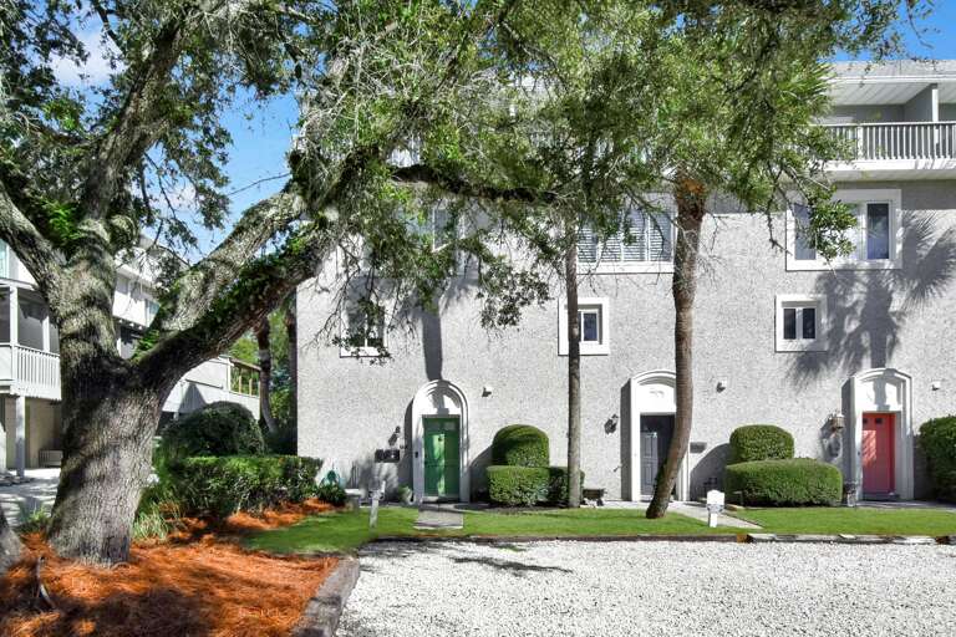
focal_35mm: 15
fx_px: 398
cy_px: 318
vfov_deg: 77.3
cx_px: 478
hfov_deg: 100.4
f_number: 8
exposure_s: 1/800
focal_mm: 10
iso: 400
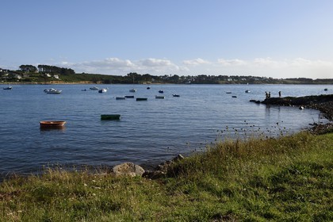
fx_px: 296
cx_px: 166
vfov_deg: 41.1
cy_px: 111
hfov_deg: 58.7
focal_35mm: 32
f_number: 11
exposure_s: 1/400
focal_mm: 32
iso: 200
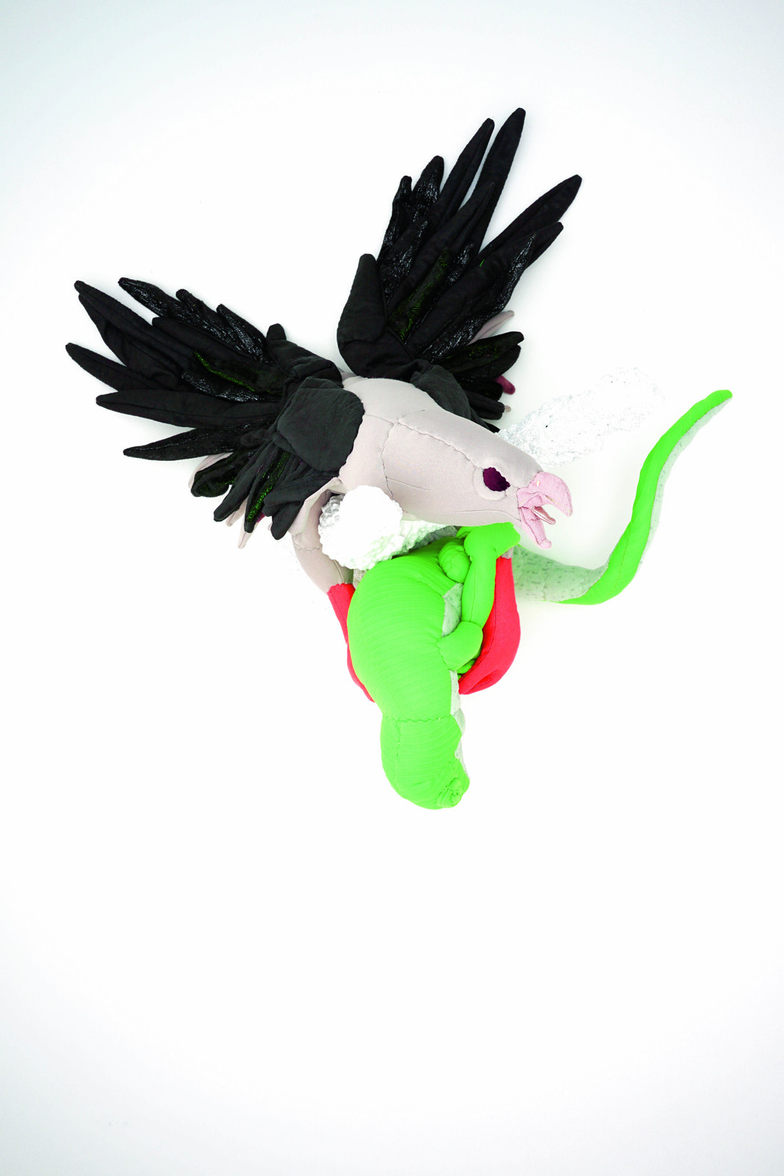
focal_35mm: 35
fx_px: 1143
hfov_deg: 37.9
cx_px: 392
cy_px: 588
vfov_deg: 54.4
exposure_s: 2
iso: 100
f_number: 13
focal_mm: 35
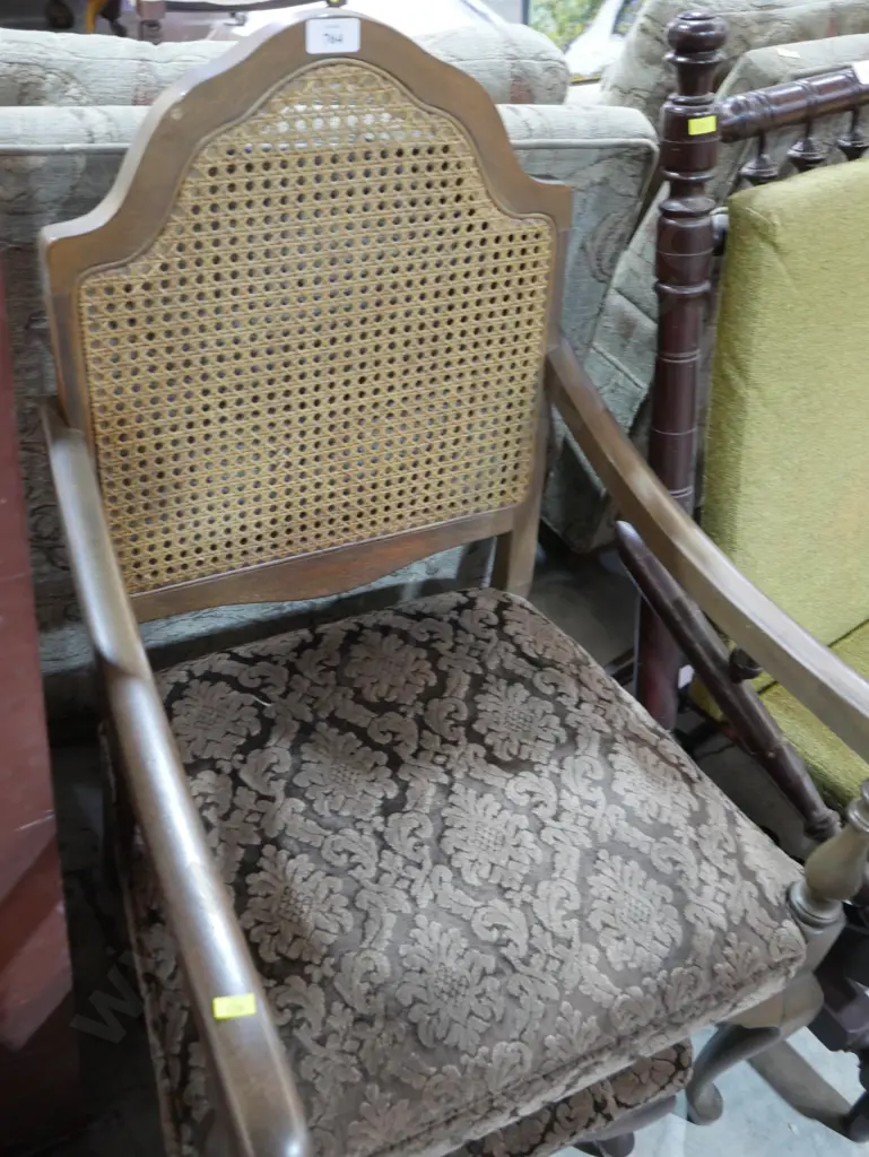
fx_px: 1271
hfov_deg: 37.8
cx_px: 434
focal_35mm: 38
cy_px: 578
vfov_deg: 49.0
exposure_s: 1/60
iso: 2000
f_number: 4.1
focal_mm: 19
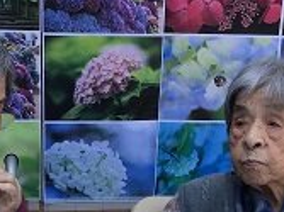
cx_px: 97
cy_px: 233
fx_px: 762
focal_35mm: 93
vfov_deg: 15.5
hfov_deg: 21.0
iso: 25
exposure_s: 1/491
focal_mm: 3.3
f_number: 2.4
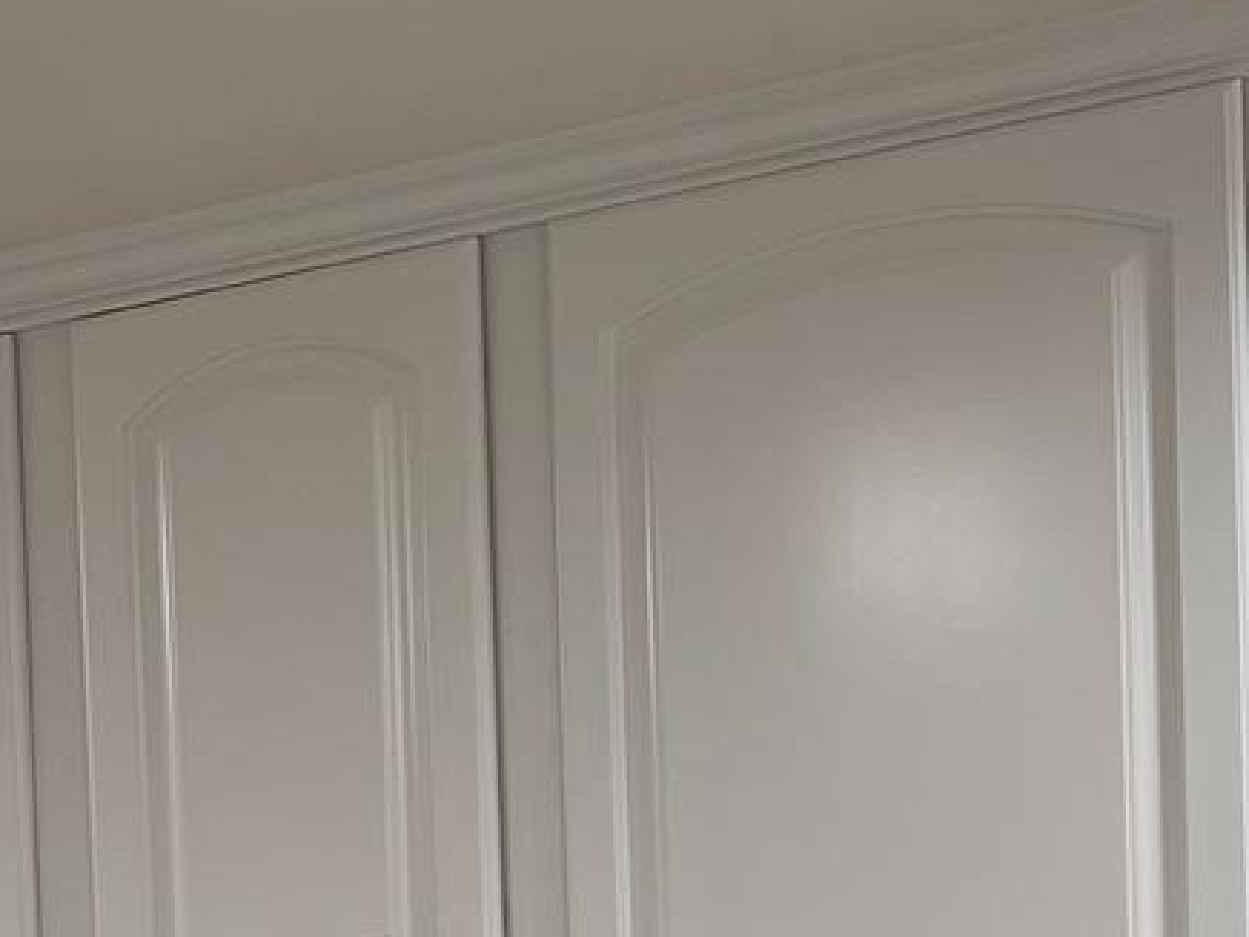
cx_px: -52
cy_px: 1673
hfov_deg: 15.8
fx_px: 4402
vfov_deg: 11.3
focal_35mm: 122
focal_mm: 5.7
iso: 80
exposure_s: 1/60
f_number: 1.5
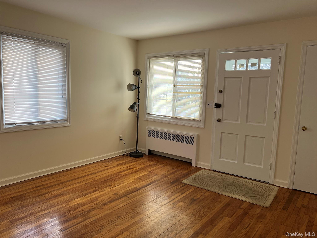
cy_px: 119
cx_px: 158
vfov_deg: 53.1
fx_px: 238
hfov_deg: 67.3
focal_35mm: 26
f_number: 1.5
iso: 80
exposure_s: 1/121
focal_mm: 5.7
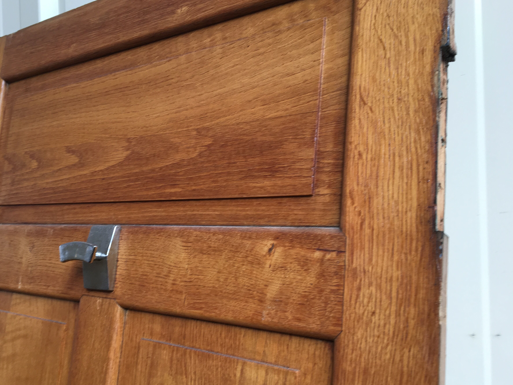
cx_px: 225
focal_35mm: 33
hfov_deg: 55.2
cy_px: 209
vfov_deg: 42.9
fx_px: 489
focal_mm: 4.15
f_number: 2.2
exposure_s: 1/50
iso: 25
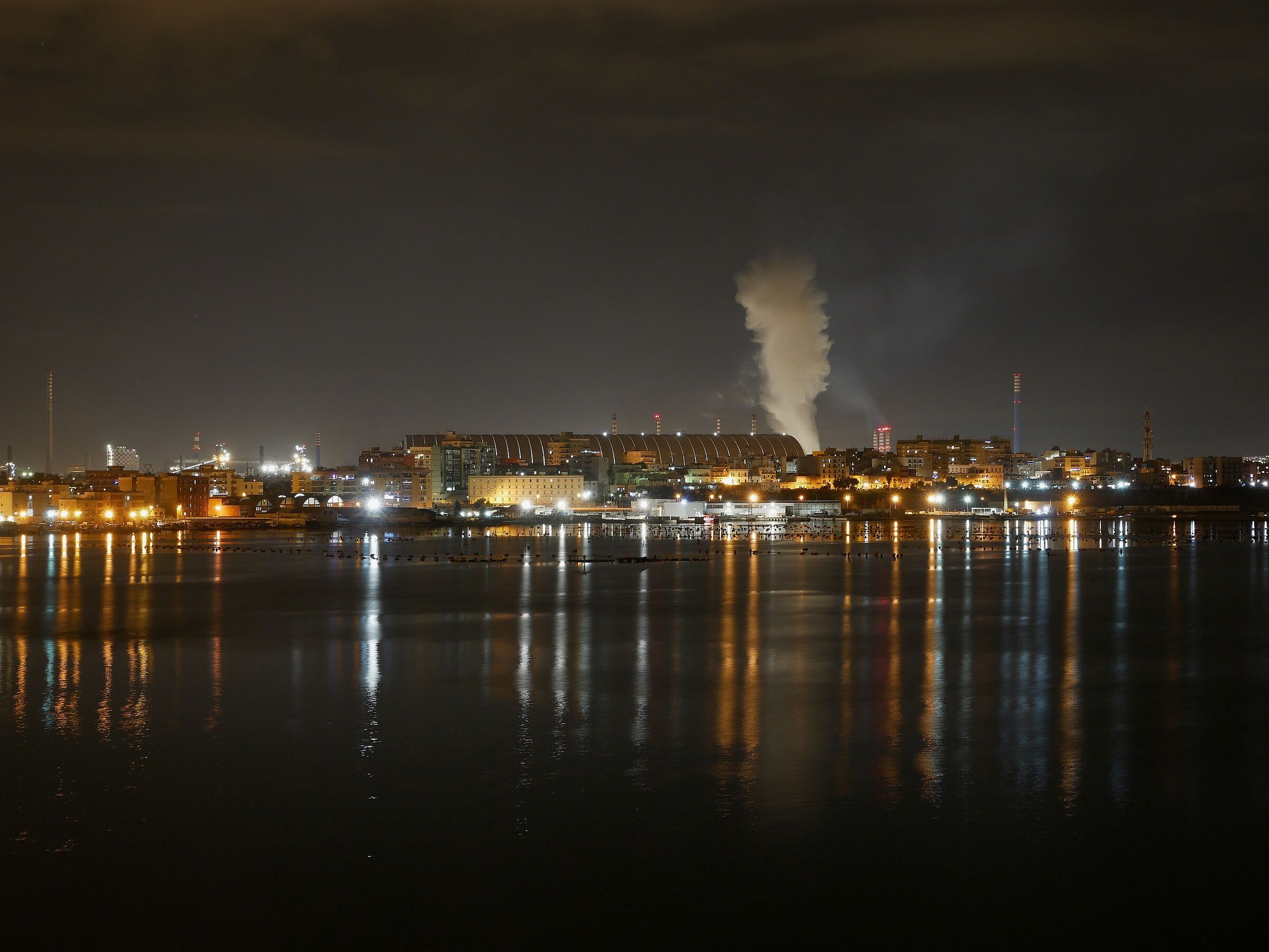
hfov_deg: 30.3
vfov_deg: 22.9
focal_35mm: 64
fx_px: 2347
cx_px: 634
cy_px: 476
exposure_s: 15
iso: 200
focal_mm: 32
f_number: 8
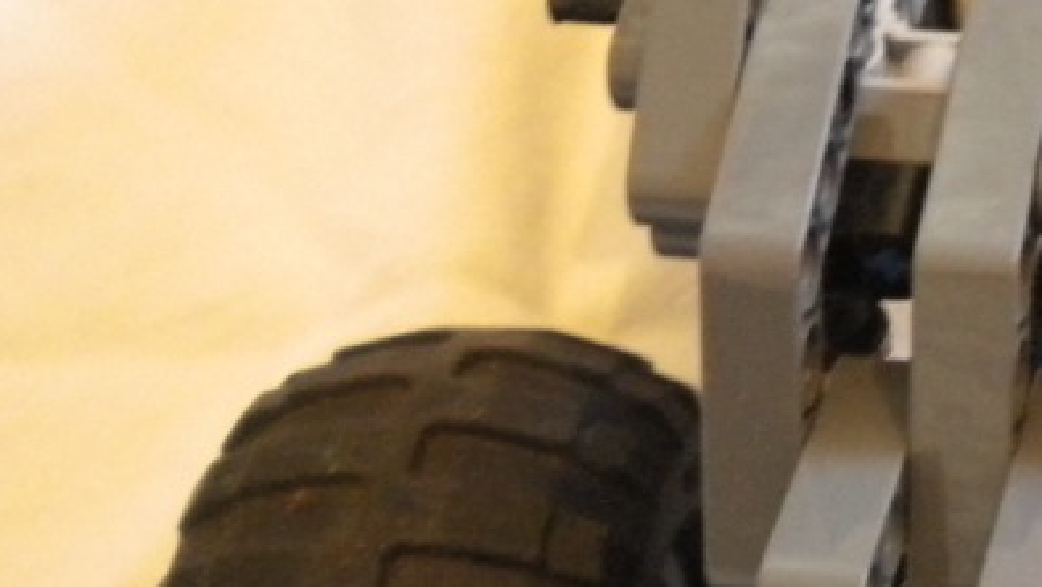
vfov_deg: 12.2
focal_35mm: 99
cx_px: 918
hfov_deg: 21.1
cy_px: 399
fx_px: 2736
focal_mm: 6.3
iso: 800
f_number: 3.1
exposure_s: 1/28.2
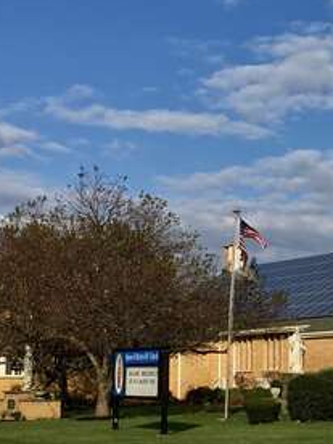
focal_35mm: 84
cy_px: 296
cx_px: 323
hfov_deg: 17.2
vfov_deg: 23.2
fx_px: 1077
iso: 25
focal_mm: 4.15
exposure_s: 1/1603
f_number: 2.2
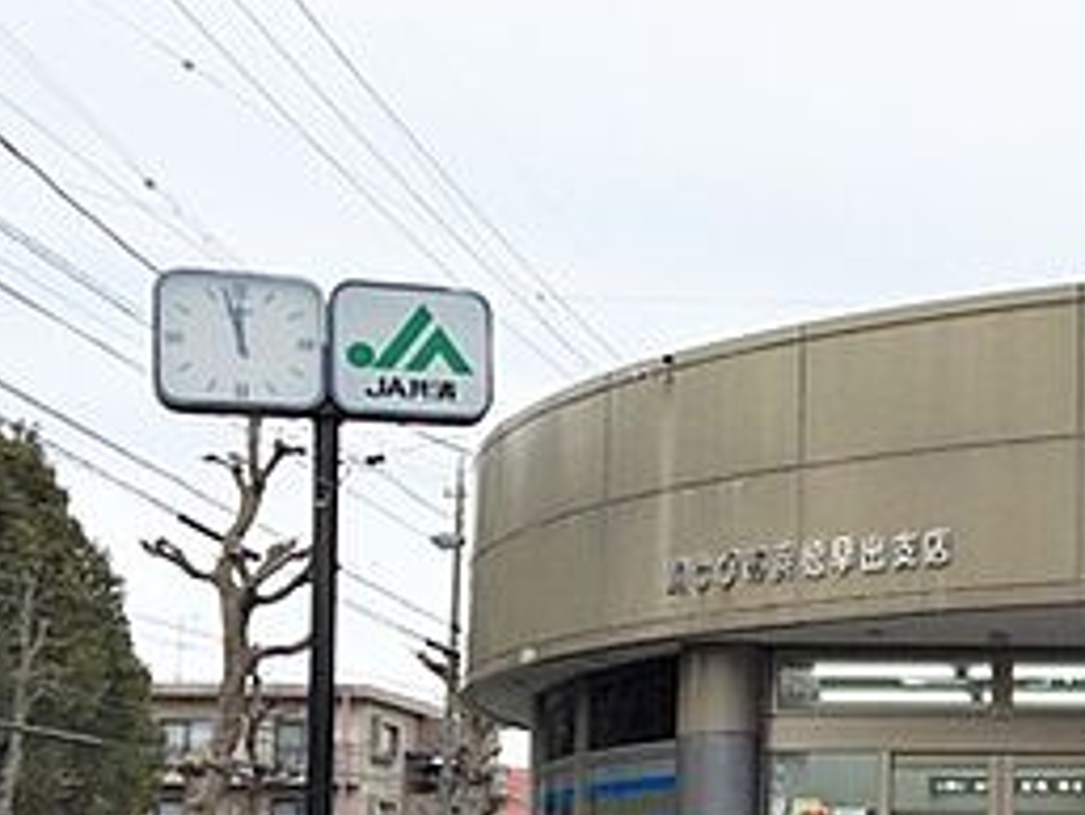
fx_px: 2195
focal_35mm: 70
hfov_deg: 25.2
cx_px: 1275
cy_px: 665
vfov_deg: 20.8
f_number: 2.2
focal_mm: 4.15
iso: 32
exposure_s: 1/1199
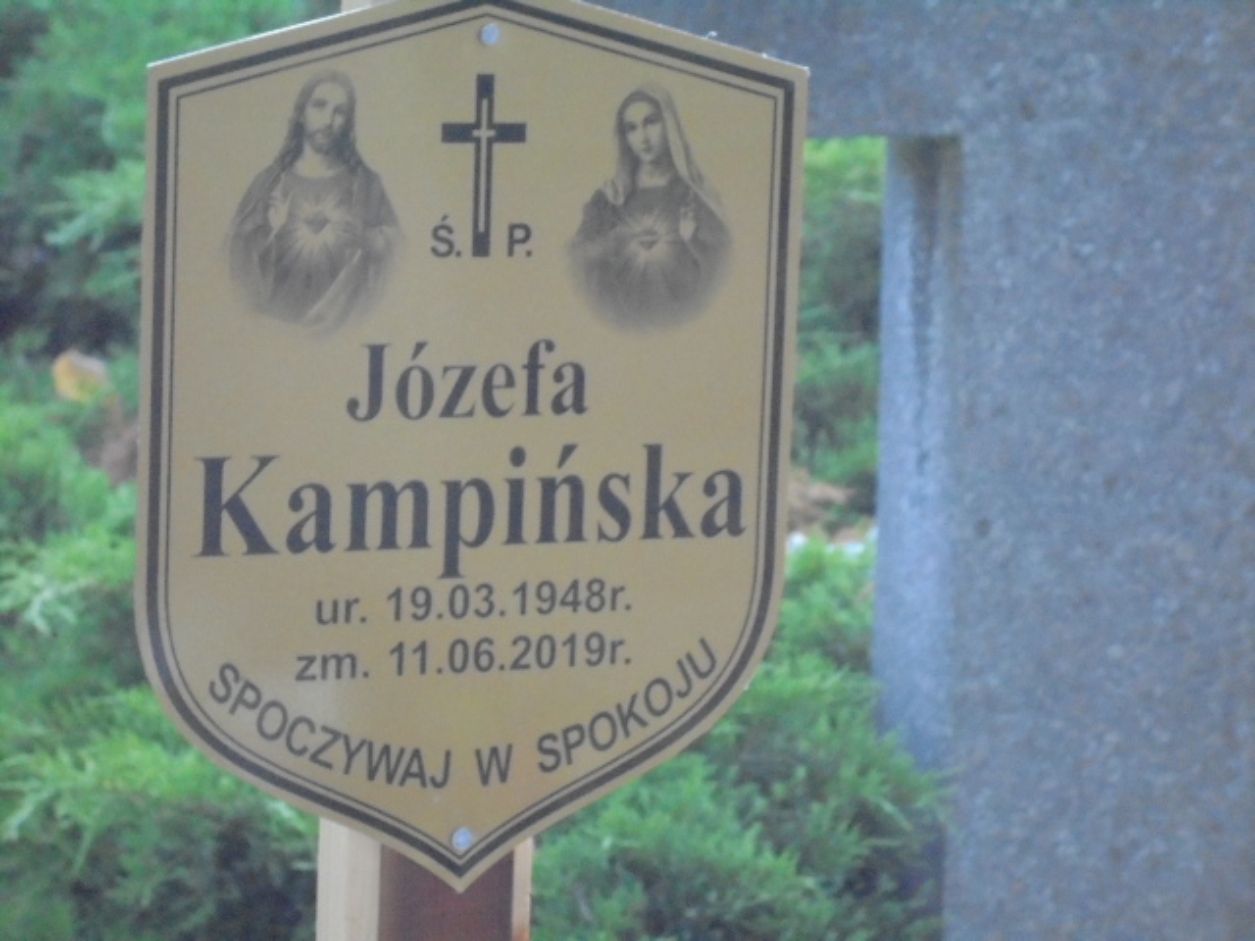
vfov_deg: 9.5
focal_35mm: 156
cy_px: 470
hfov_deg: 12.7
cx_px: 628
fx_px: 5656
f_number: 6.5
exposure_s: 1/60
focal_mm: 27.6
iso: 800
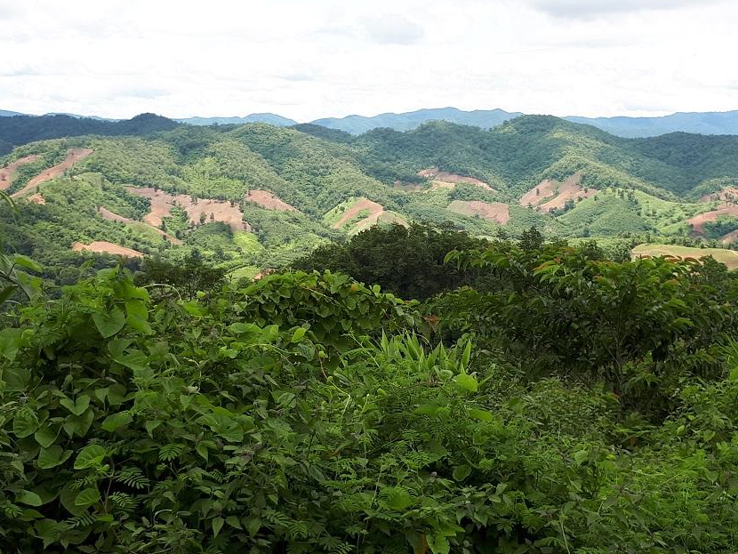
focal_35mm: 30
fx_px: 640
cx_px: 391
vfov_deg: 46.8
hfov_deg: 59.9
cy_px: 256
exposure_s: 1/680
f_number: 1.9
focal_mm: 3.6
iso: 40
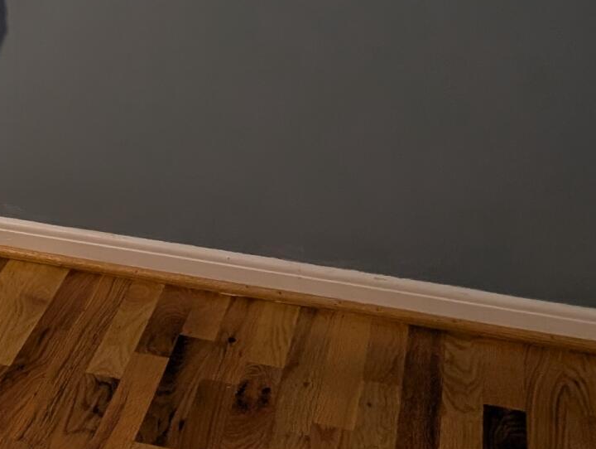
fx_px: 1724
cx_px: -540
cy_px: -145
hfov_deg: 16.0
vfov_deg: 14.2
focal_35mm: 100
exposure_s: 1/23.8
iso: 25
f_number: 1.68
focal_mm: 6.9
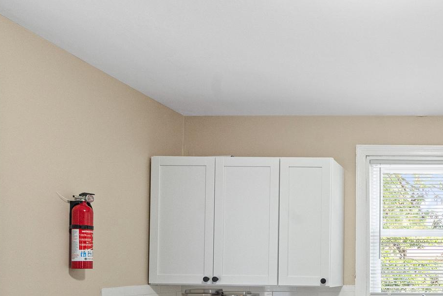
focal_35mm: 36
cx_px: 453
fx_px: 443
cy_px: 271
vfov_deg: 34.6
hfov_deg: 44.3
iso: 1600
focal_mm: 16
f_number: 8
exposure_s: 1/20
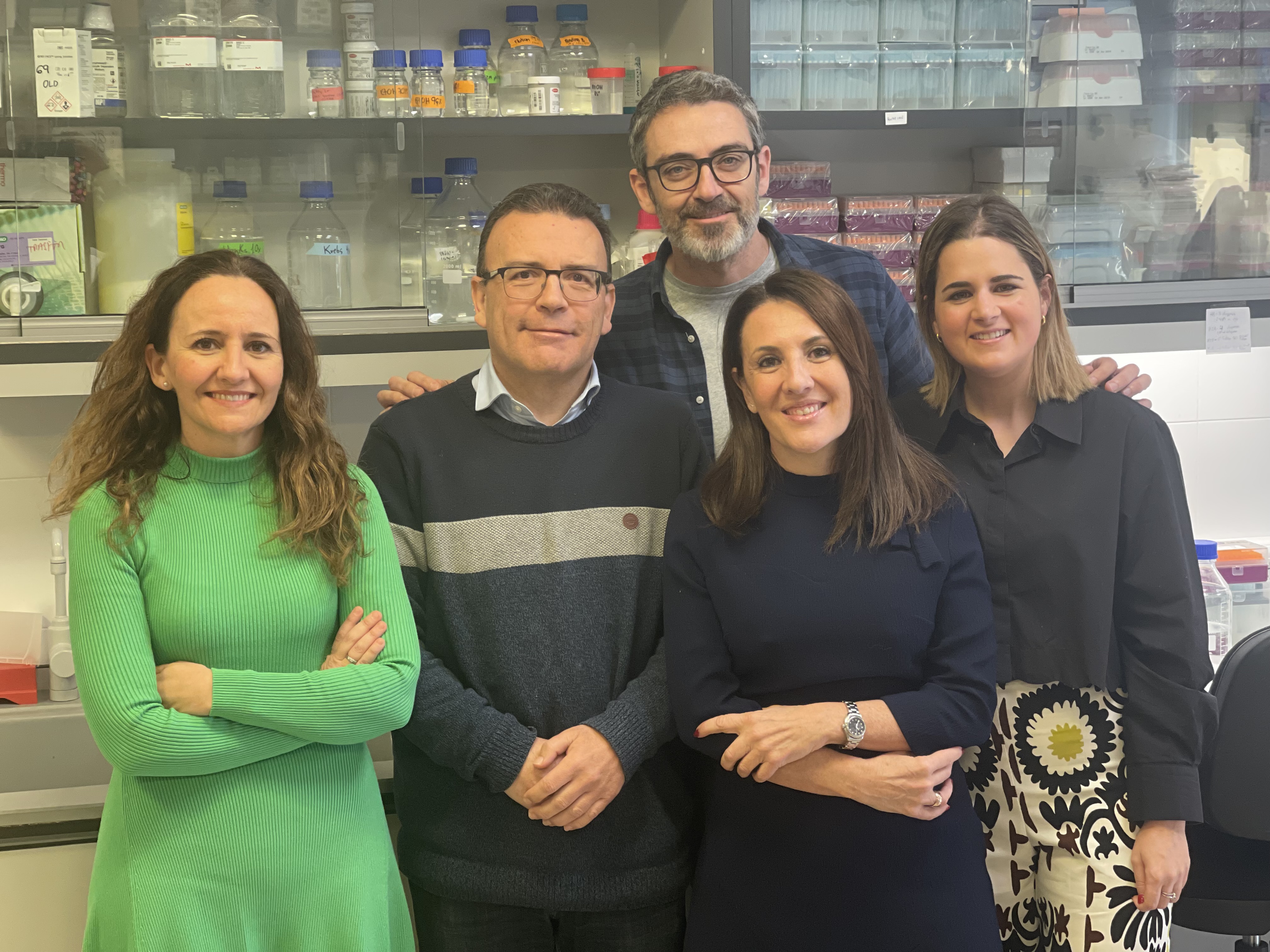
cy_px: 476
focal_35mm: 64
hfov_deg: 30.3
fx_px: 2348
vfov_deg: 22.9
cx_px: 635
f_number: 2.2
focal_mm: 7.5
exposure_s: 1/50
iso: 160
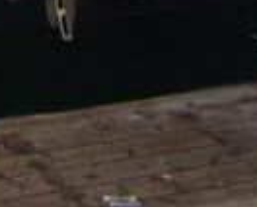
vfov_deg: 5.1
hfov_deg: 6.3
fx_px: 2194
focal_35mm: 288
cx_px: -432
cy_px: -447
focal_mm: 6.2
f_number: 4.3
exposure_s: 1/320
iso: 64
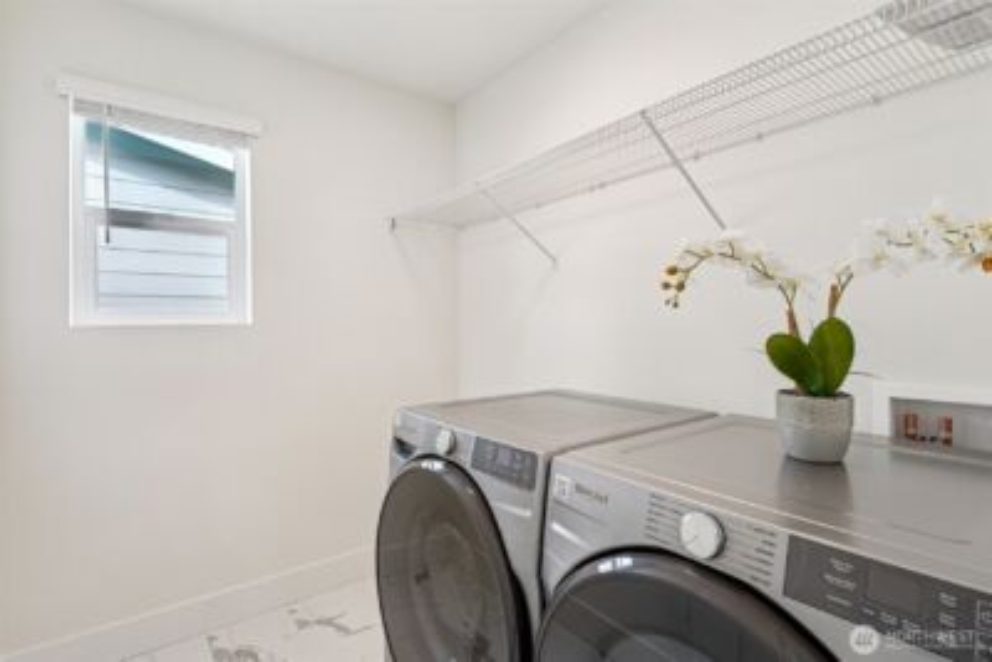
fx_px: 469
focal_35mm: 17
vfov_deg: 70.5
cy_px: 331
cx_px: 496
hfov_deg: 93.3
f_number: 8
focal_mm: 17
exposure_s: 1/30
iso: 400
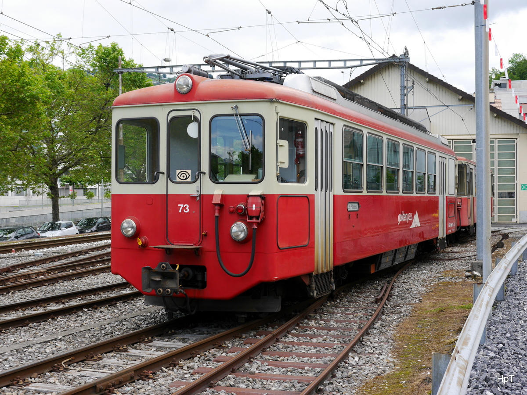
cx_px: 264
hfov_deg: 36.8
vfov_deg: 28.0
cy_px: 198
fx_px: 792
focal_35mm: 52
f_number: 7.1
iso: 160
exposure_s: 1/200
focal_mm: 26
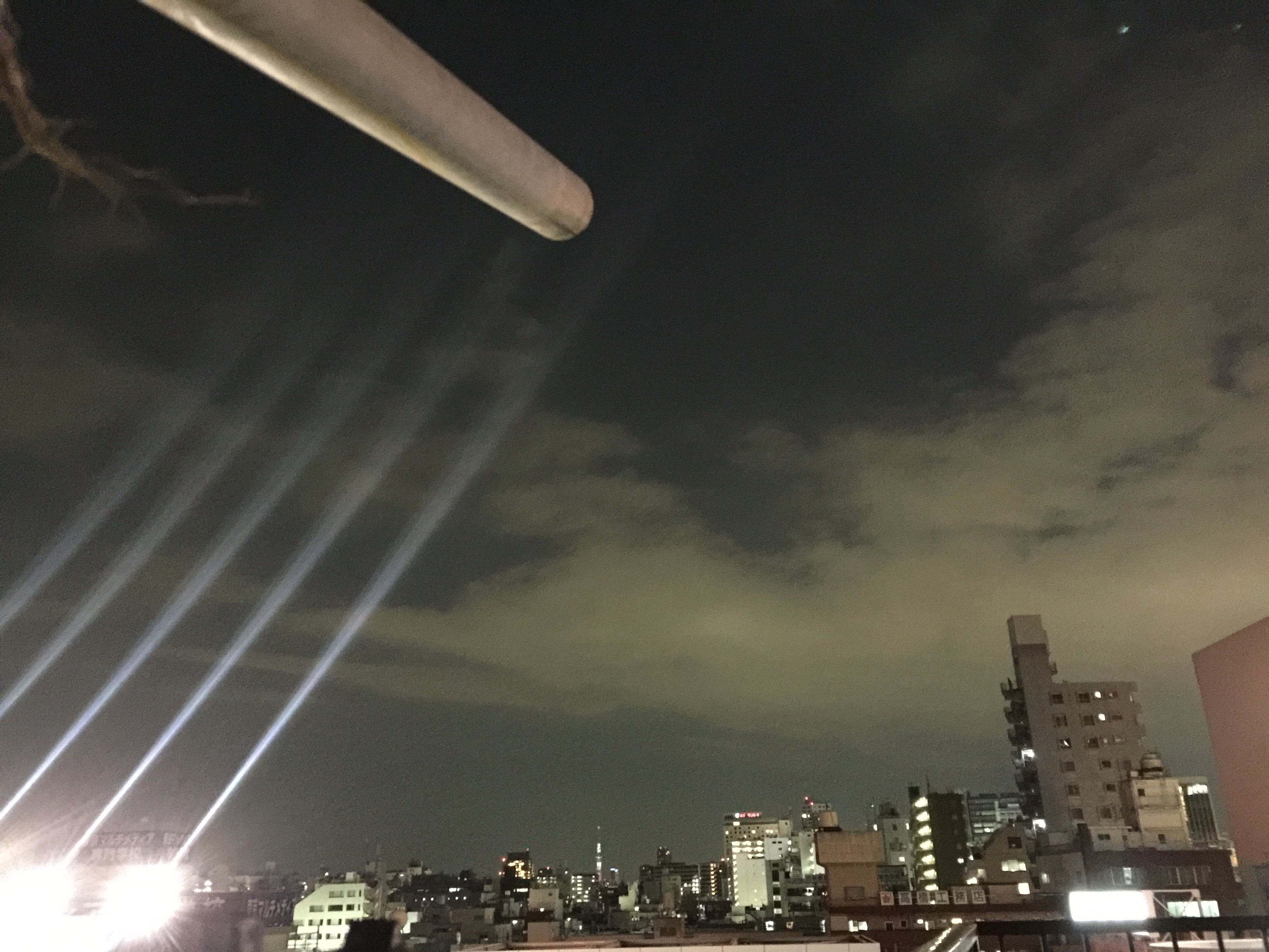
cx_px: 634
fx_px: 1063
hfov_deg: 61.7
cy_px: 476
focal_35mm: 29
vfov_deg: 48.2
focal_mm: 4.15
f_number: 2.2
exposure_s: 1/4
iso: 400
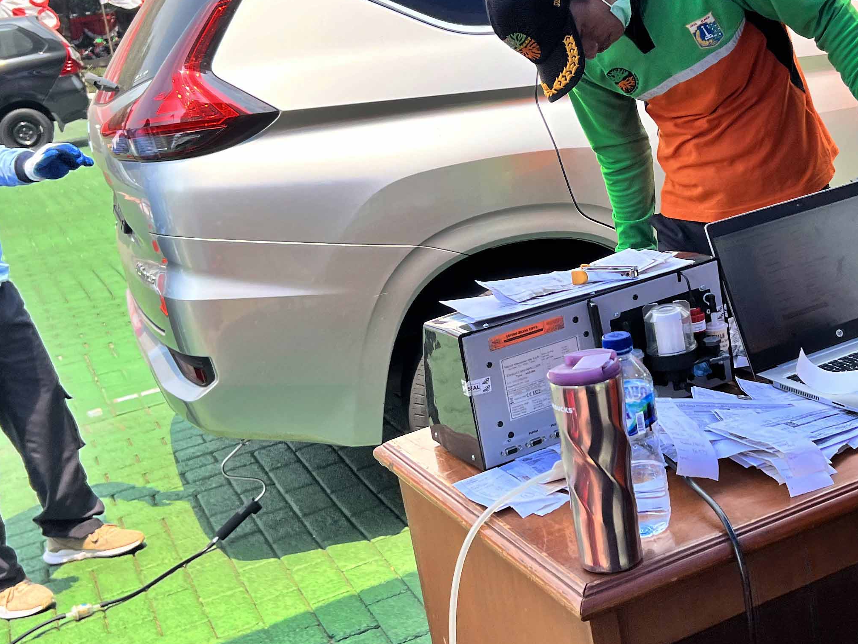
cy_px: 291
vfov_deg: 28.0
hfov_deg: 36.6
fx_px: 1289
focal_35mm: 52
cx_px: 549
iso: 50
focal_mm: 5.7
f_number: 1.5
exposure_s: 1/1488
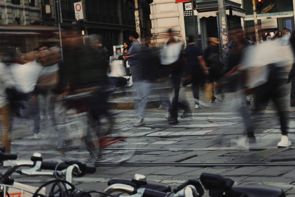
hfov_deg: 21.0
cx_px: 144
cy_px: 85
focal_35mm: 97
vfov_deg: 14.1
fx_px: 795
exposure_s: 1/3.33
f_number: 16
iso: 100
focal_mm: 56
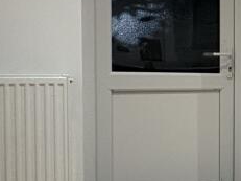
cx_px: 443
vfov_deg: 23.6
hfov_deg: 20.7
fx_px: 431
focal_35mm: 62
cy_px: 86
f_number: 2.2
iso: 160
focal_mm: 2.22
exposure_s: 1/50
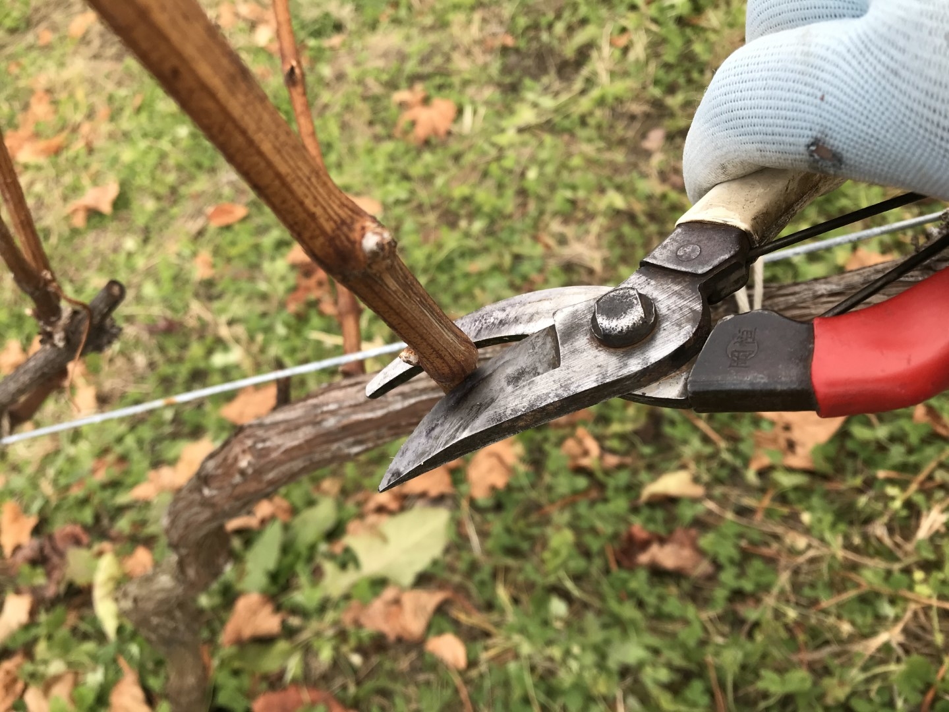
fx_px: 768
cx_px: 474
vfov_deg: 49.7
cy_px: 356
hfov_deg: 63.4
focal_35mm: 28
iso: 20
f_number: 1.8
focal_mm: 4
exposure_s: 1/509
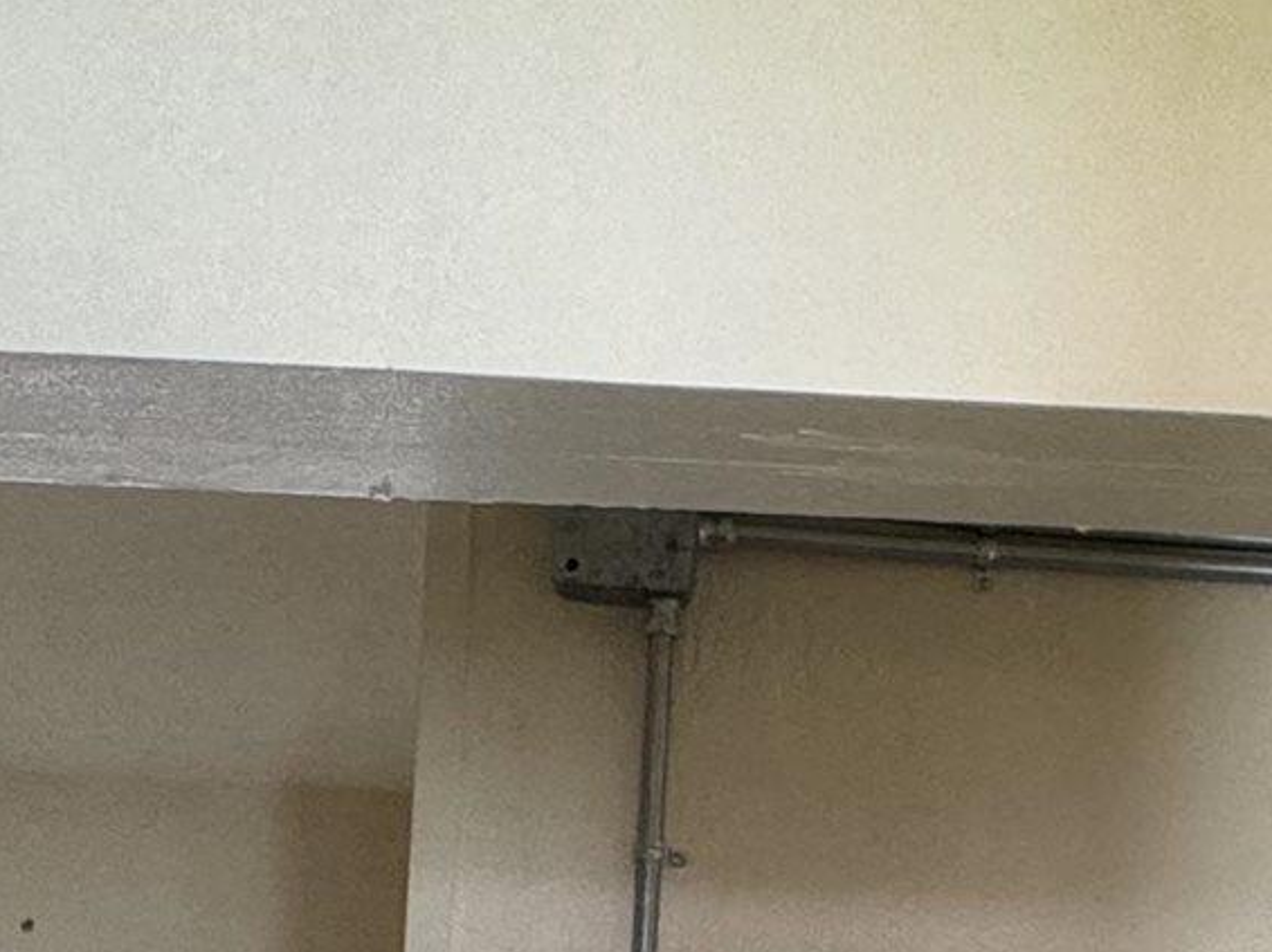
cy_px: 1563
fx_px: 2792
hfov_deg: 25.7
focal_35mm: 76
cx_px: 661
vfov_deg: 16.9
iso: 250
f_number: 2.2
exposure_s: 1/99
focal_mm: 2.22
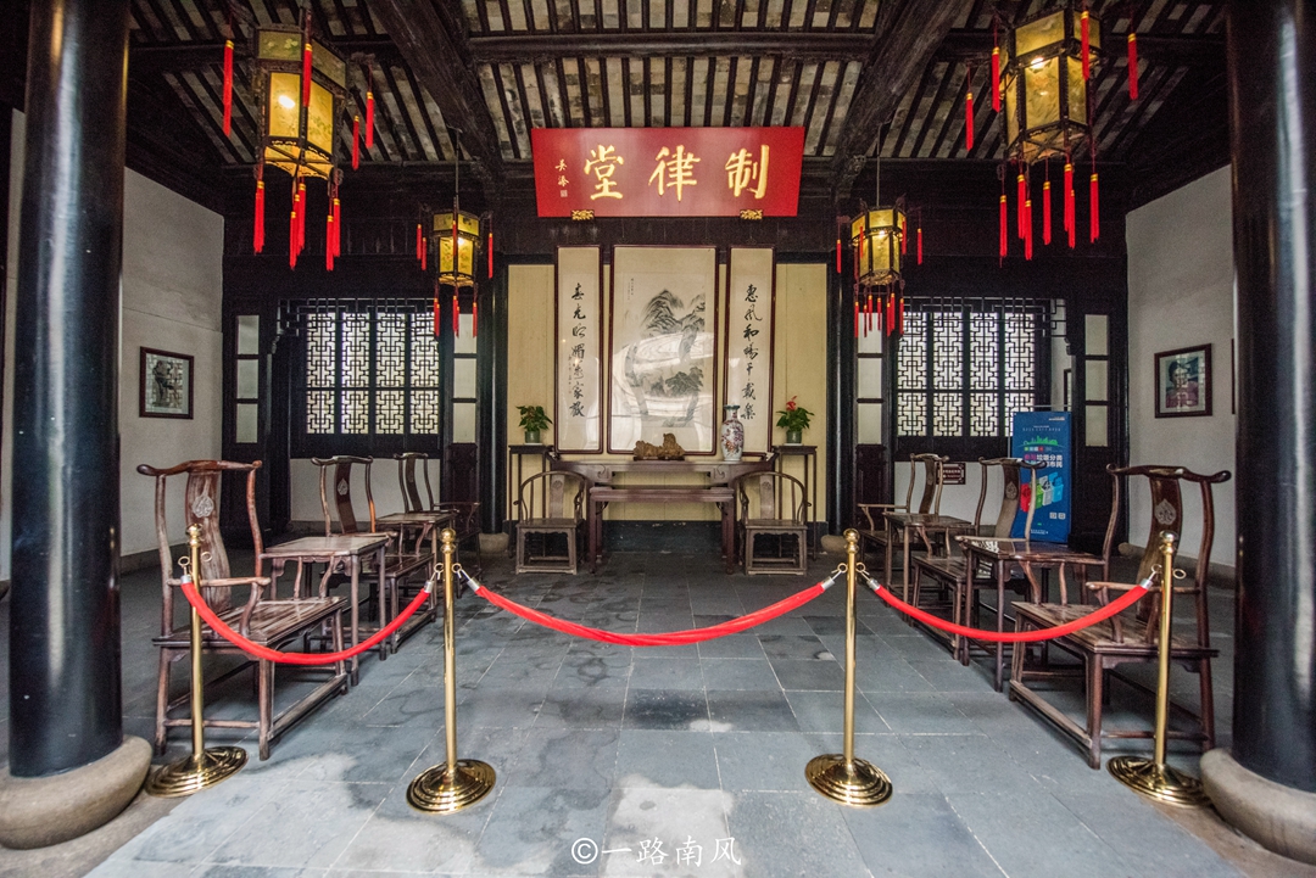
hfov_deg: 104.2
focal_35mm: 14
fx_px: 512
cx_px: 658
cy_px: 439
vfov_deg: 81.3
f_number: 4.5
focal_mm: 14
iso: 3200
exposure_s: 1/80
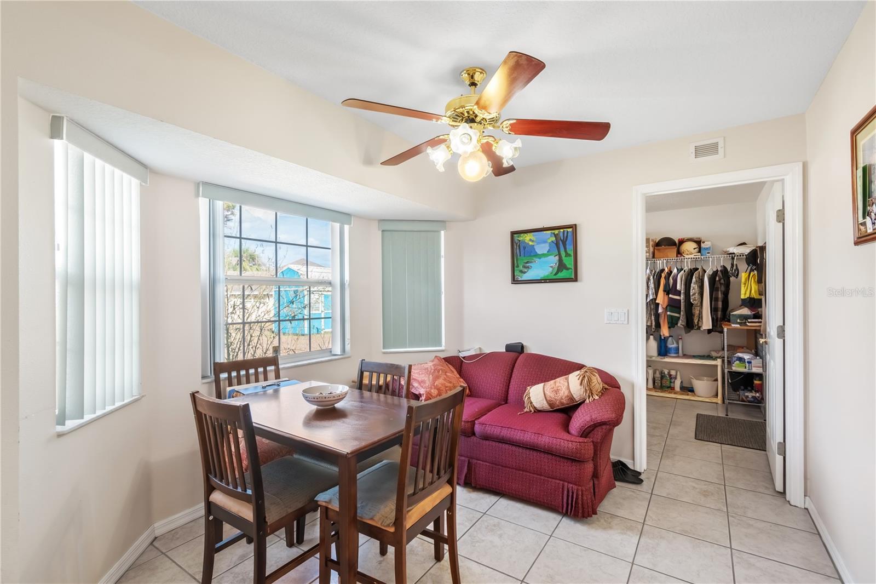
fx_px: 365
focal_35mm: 15
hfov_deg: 100.4
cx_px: 438
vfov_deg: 77.3
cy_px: 292
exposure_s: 1/2
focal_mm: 10
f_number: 9
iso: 250
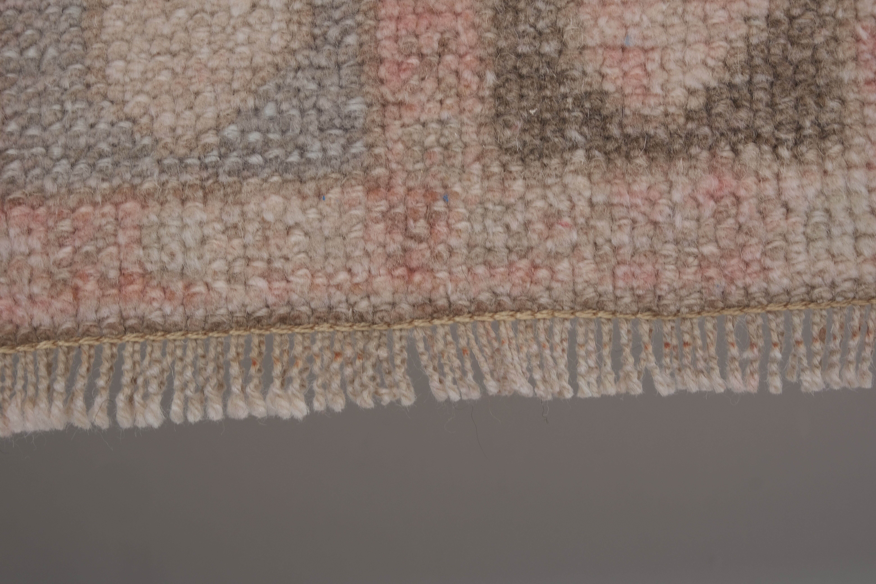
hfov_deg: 24.5
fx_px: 2020
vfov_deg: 16.5
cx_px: 438
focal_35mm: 83
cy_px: 292
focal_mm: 55
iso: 160
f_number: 11
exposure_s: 1/160
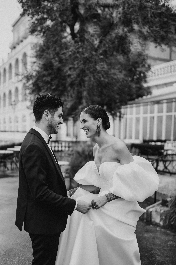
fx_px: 257
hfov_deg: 37.9
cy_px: 132
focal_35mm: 35
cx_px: 88
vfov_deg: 54.4
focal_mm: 35
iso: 100
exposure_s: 1/125
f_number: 1.4
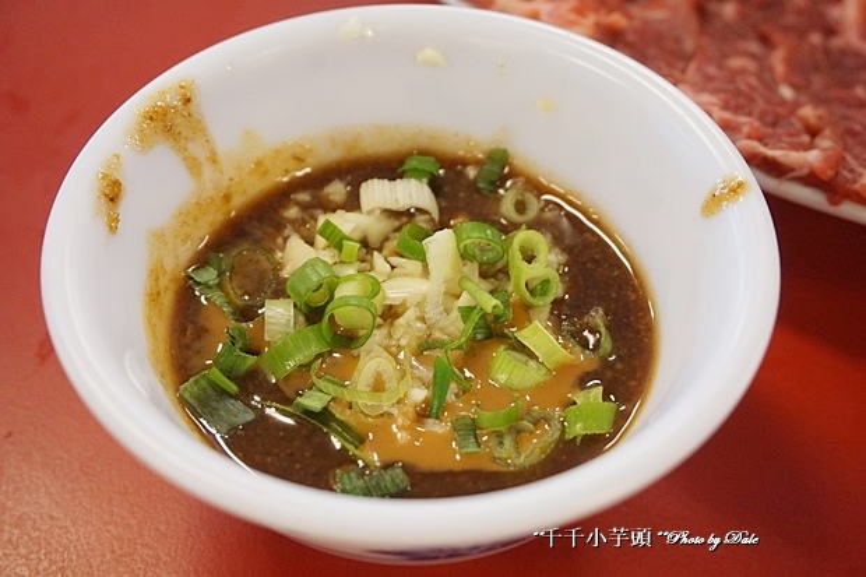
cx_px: 433
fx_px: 1118
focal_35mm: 46
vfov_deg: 28.9
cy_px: 288
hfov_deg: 42.3
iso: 1250
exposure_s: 1/60
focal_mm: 31
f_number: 5.6
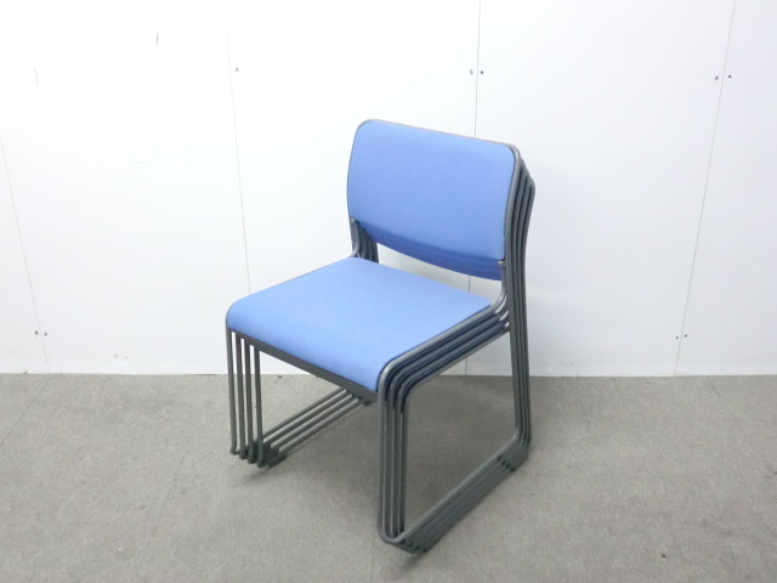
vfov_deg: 37.7
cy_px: 292
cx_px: 388
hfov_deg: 49.0
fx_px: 853
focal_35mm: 38
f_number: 3.9
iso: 800
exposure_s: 1/30
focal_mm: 6.9
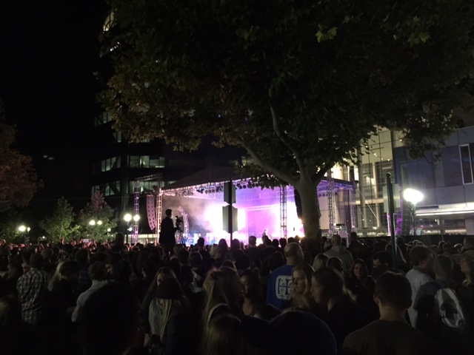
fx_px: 397
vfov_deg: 48.2
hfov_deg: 61.7
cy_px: 178
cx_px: 237
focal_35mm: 29
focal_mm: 4.15
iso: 320
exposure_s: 1/15
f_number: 2.2
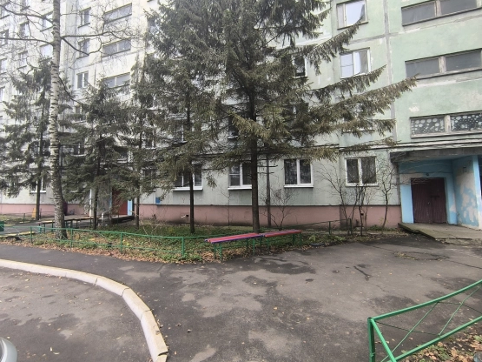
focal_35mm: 18
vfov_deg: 71.5
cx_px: 221
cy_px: 174
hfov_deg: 87.6
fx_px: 251
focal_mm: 1.65
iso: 64
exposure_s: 1/50
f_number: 2.2
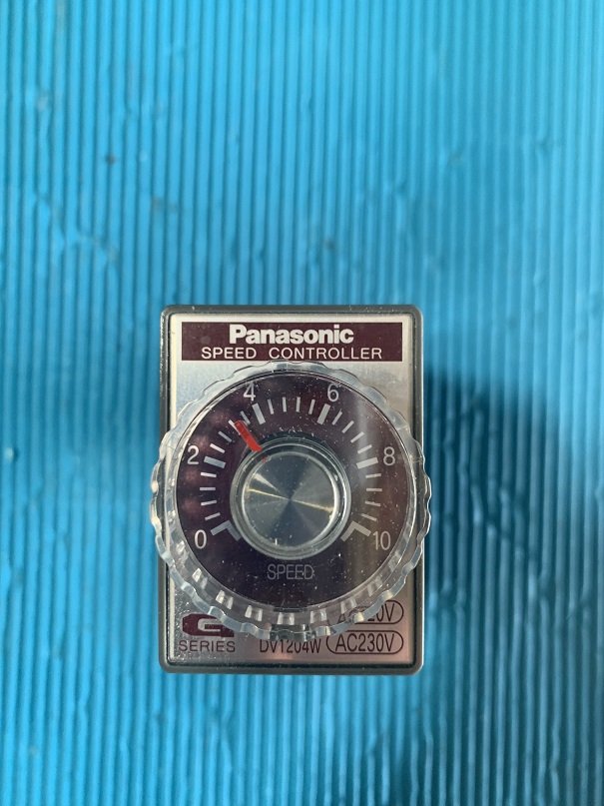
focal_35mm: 26
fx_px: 605
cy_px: 403
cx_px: 302
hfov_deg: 53.1
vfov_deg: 67.3
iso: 250
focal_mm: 4.25
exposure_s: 1/60
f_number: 1.8
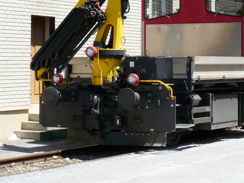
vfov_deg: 12.1
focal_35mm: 122
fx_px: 860
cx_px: 149
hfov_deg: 16.1
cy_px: 45
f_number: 5.6
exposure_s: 1/320
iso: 100
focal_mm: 11.7
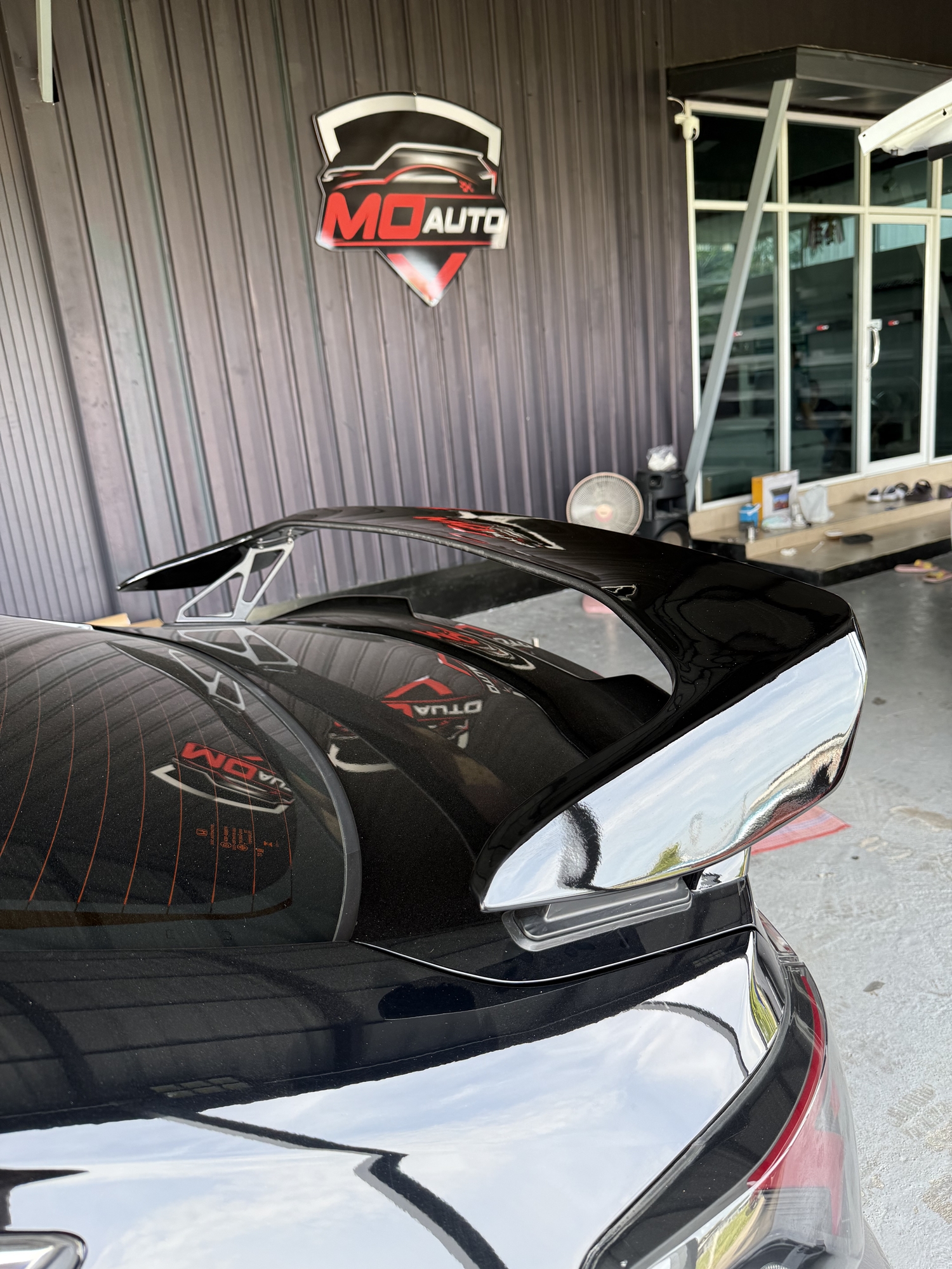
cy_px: 634
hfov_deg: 56.8
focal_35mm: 24
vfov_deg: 71.6
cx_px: 476
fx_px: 880
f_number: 1.78
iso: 80
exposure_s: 1/121
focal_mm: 6.76
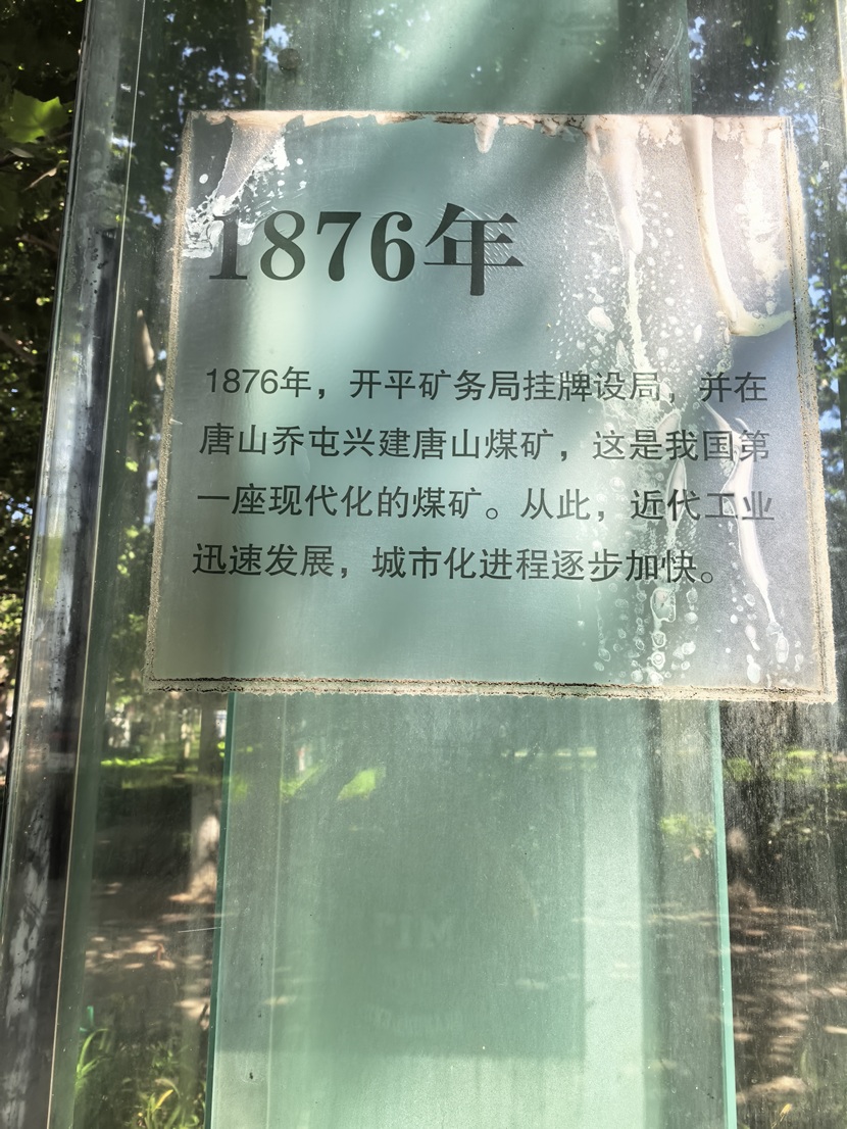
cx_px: 424
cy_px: 564
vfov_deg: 71.6
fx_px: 783
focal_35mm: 24
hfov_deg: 56.8
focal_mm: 5.75
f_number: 2
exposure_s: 1/806
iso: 50
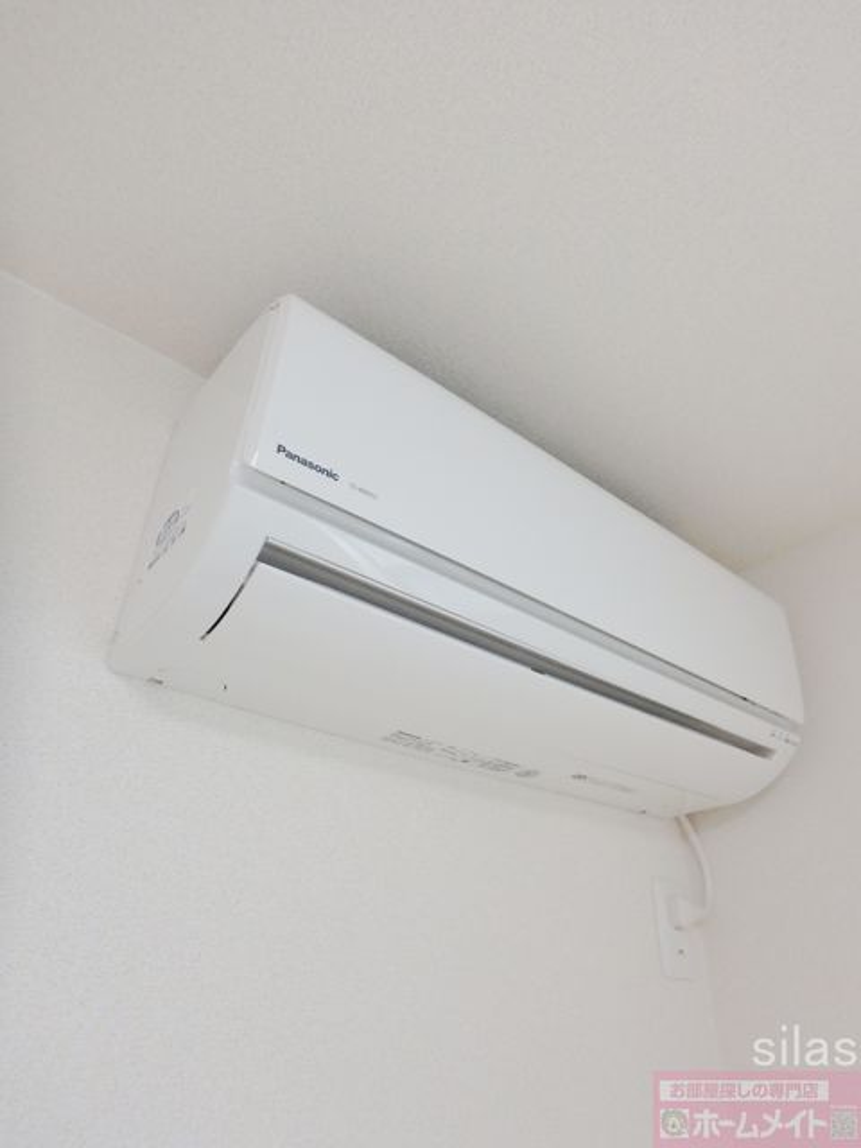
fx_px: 696
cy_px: 574
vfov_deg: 79.0
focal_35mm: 21
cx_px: 430
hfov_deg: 63.4
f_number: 3.5
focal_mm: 3.7
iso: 200
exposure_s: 1/40
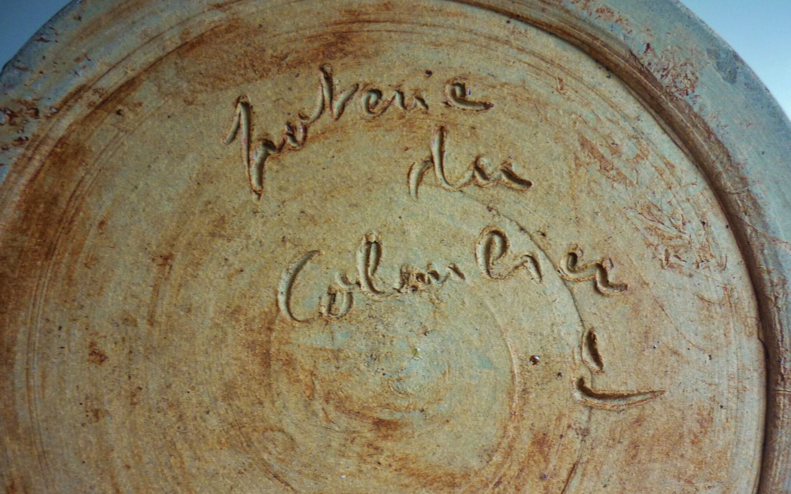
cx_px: 403
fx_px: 776
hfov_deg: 54.0
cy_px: 282
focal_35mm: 36
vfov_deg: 35.3
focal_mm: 5.5
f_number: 2.8
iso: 80
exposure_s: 1/40
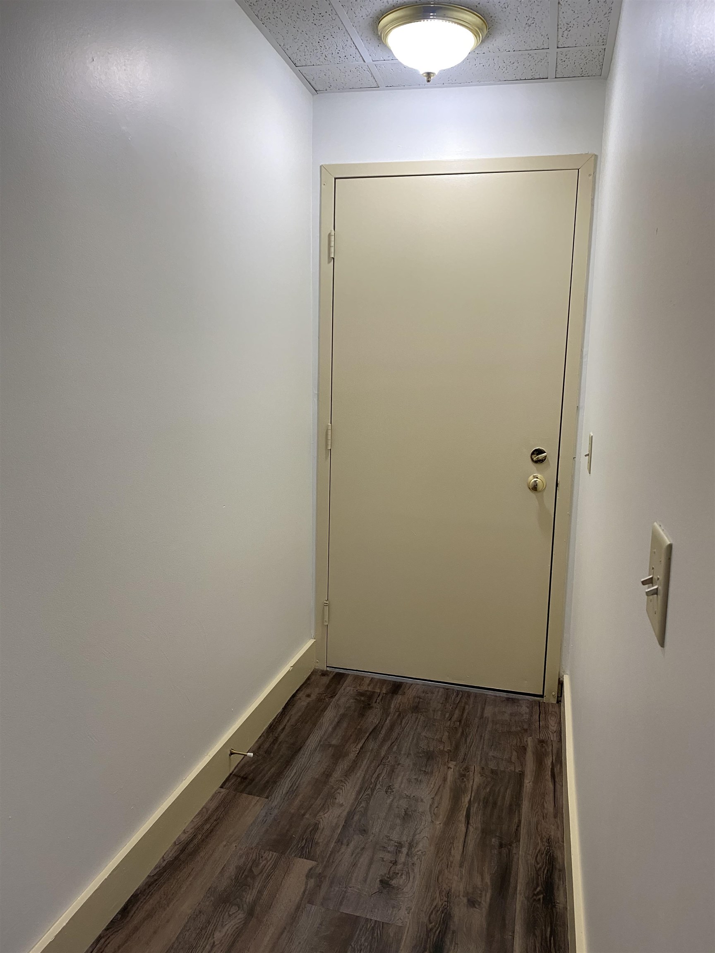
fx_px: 716
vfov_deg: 67.3
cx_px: 358
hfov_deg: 53.1
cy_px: 476
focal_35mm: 26
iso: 200
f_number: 1.8
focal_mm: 4.25
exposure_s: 1/60
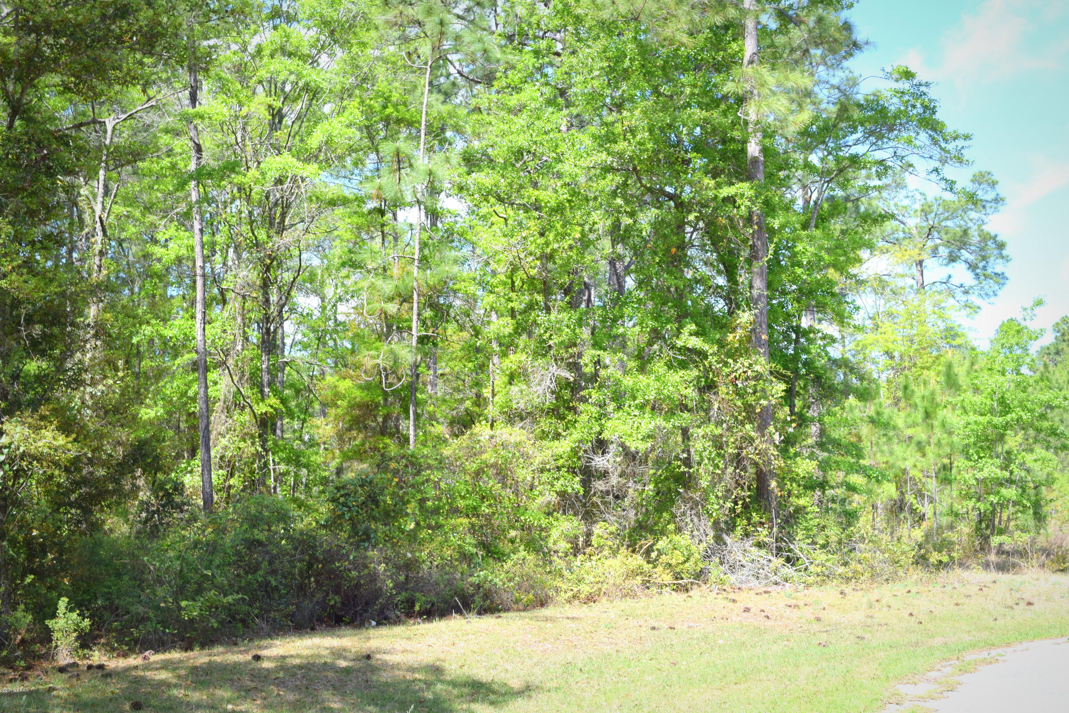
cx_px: 534
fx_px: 1381
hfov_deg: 42.3
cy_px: 356
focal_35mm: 46
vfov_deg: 28.9
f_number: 8
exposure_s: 1/250
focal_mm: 31
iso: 200
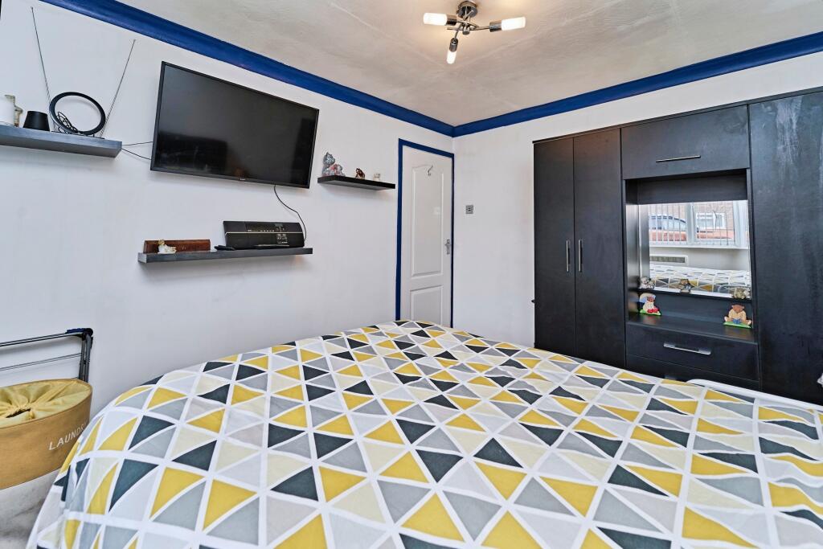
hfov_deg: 104.2
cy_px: 274
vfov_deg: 81.2
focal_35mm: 14
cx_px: 412
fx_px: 320
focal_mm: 14
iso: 200
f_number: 8
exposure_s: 1/20
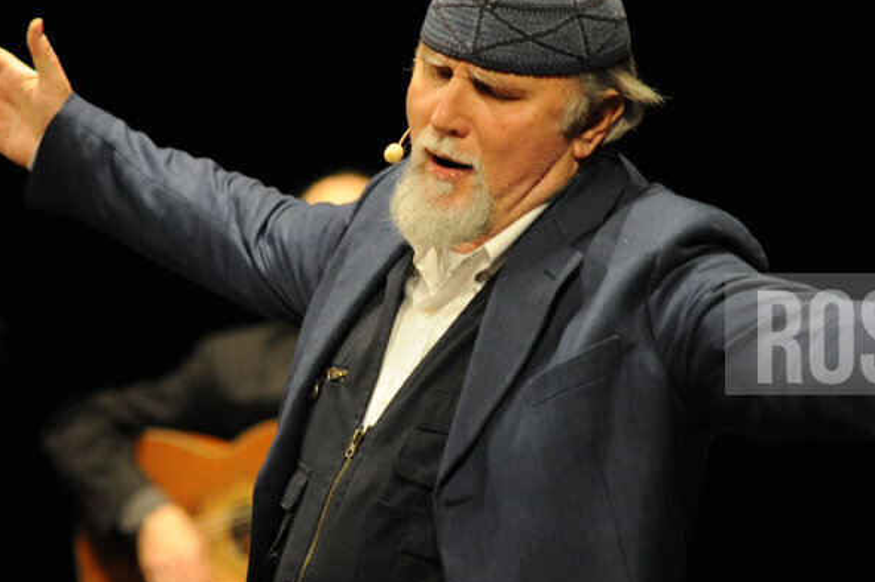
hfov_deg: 6.8
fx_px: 7360
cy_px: 245
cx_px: 397
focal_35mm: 303
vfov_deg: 4.5
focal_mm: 165
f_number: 4
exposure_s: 1/160
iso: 3200
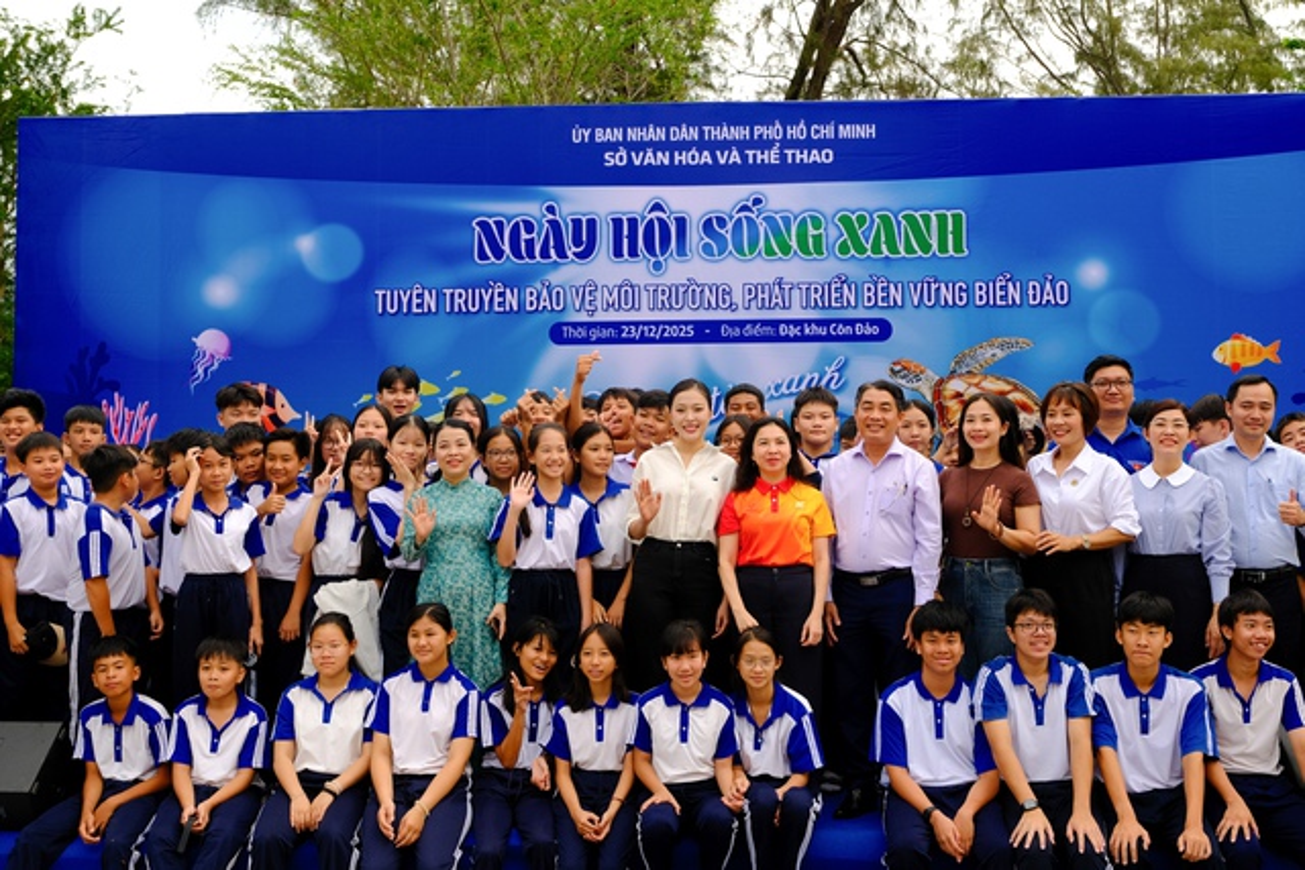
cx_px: 652
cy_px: 435
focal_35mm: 44
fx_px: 1595
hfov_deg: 44.5
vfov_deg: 30.5
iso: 250
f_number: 4
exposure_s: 1/320
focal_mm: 29.2
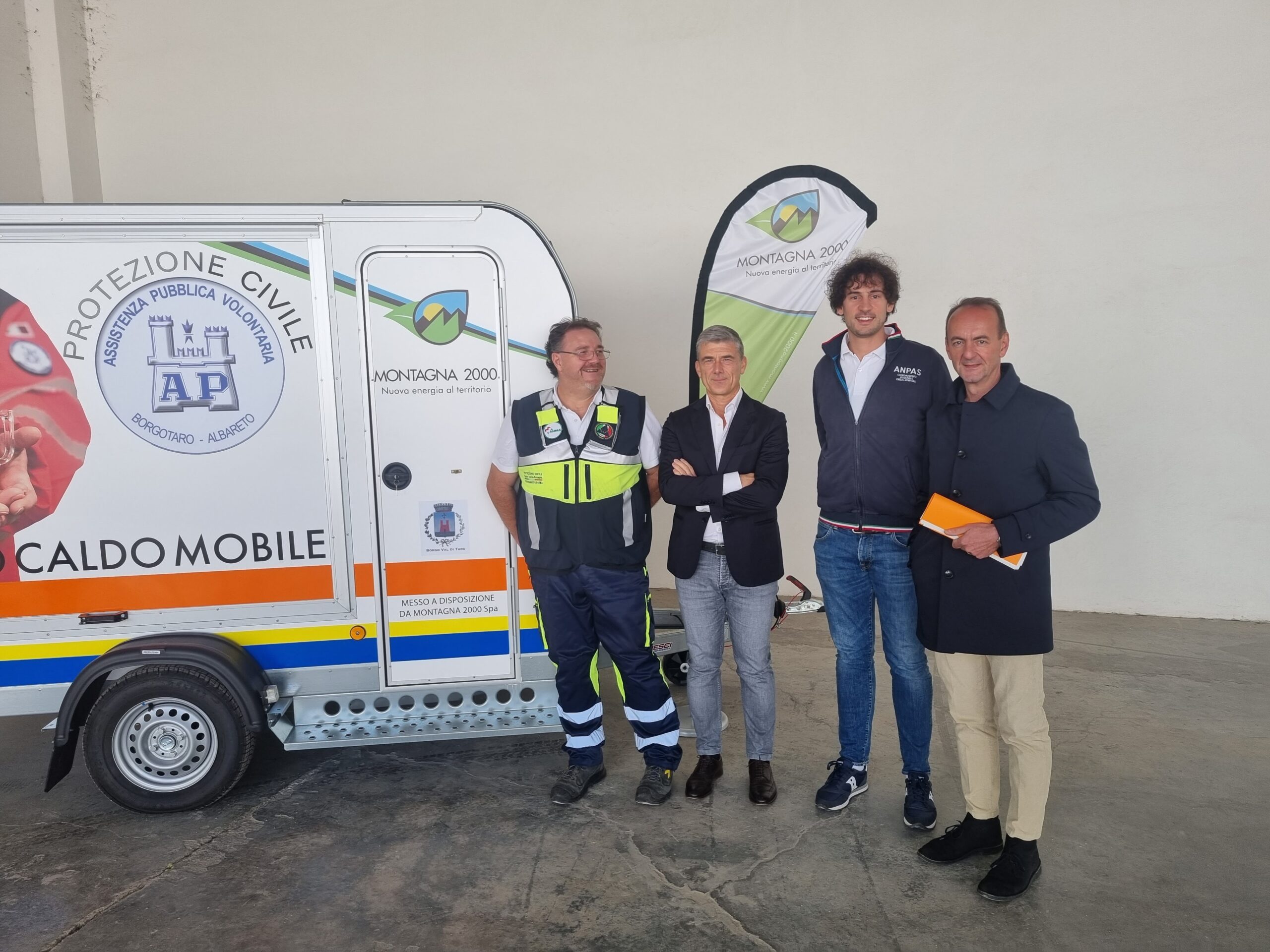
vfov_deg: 53.1
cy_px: 476
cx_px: 635
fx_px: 954
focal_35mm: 26
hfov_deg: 67.3
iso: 50
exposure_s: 1/624
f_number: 1.8
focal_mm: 5.4
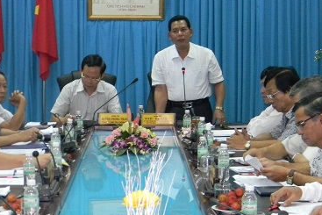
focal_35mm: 114
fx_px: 1020
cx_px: 141
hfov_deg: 17.9
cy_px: 93
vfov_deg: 12.0
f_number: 4.3
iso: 446
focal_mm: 12.2
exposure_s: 1/30
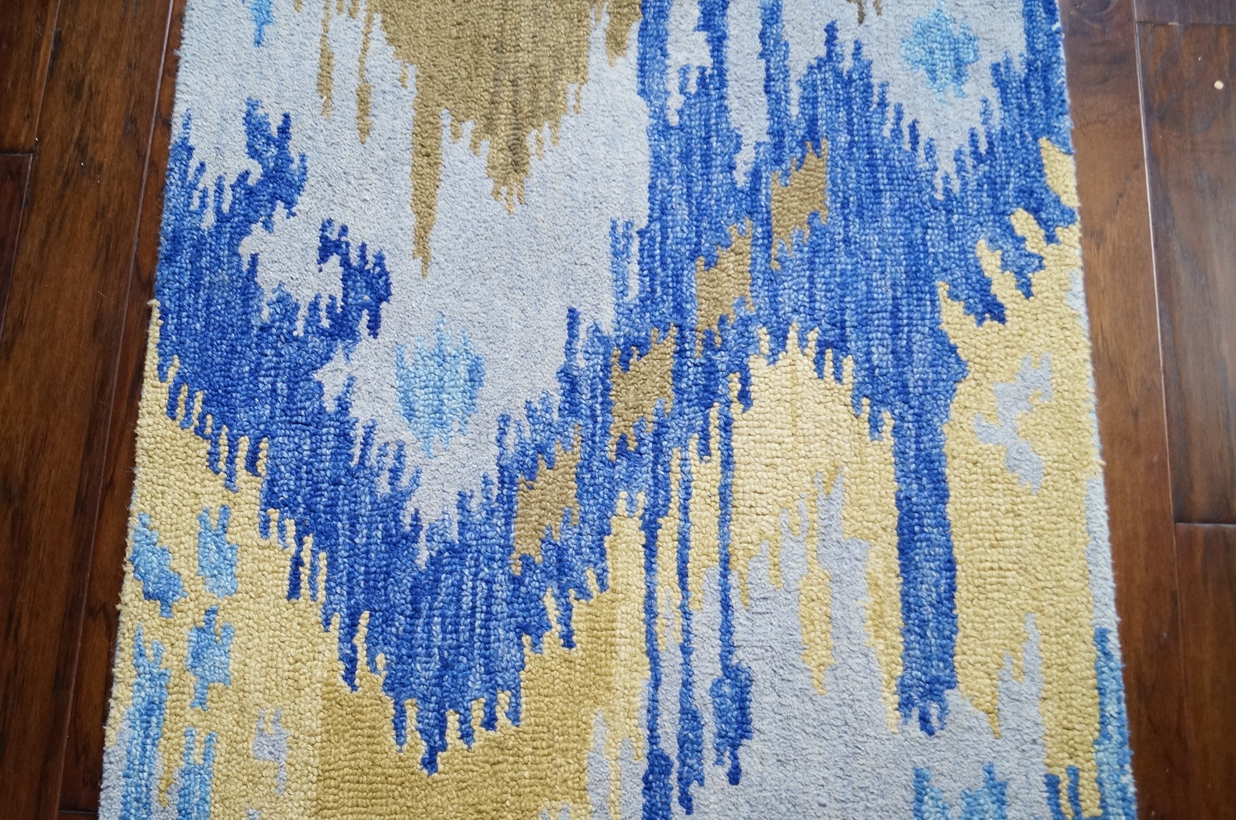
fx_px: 1234
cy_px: 410
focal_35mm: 36
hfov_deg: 53.2
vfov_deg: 36.8
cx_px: 618
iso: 1000
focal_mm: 24
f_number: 4
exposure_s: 1/60
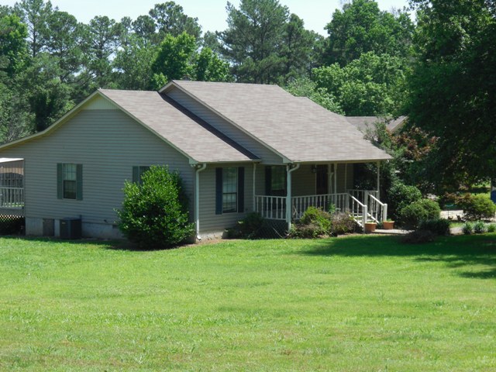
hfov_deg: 24.1
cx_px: 248
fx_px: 1161
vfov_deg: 18.2
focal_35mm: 81
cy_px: 186
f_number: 6.6
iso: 125
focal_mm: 14.5
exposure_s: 1/200
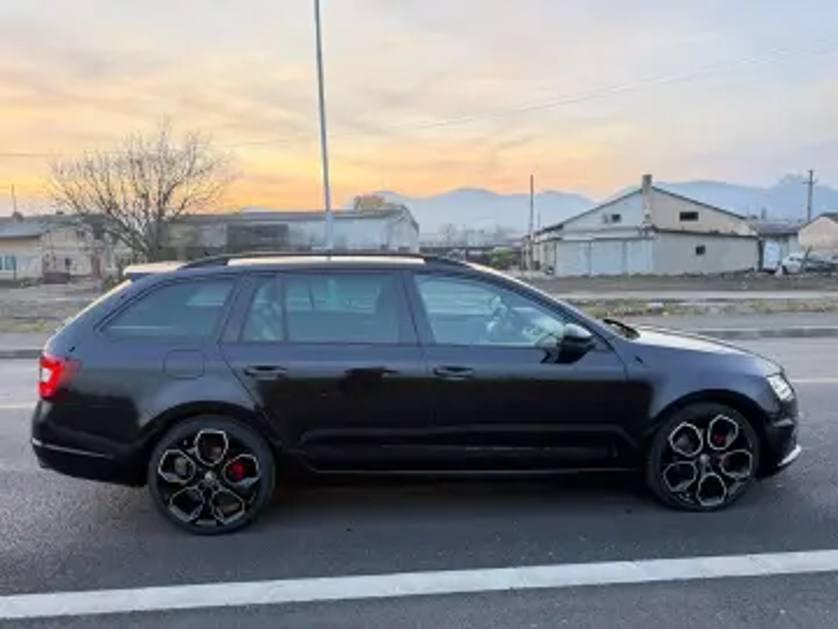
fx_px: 581
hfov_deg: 71.6
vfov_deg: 56.8
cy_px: 314
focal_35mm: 24
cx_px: 419
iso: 250
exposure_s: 1/60
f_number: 1.78
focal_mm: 6.76
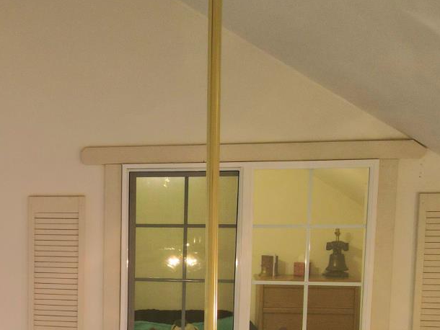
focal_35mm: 59
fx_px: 750
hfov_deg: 29.8
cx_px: -27
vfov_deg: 24.2
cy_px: 286
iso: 300
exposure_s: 1/15
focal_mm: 4.5
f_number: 2.8
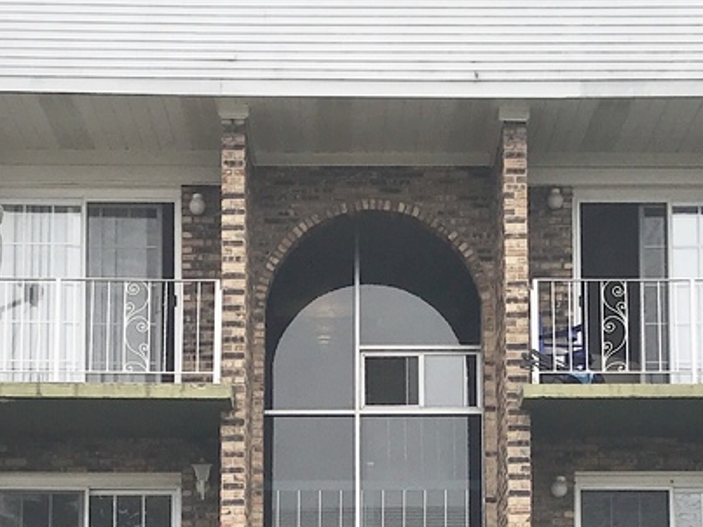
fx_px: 2030
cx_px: 384
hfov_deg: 19.6
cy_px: 585
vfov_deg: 14.4
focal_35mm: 100
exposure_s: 1/1996
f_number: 1.8
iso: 20
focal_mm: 3.99
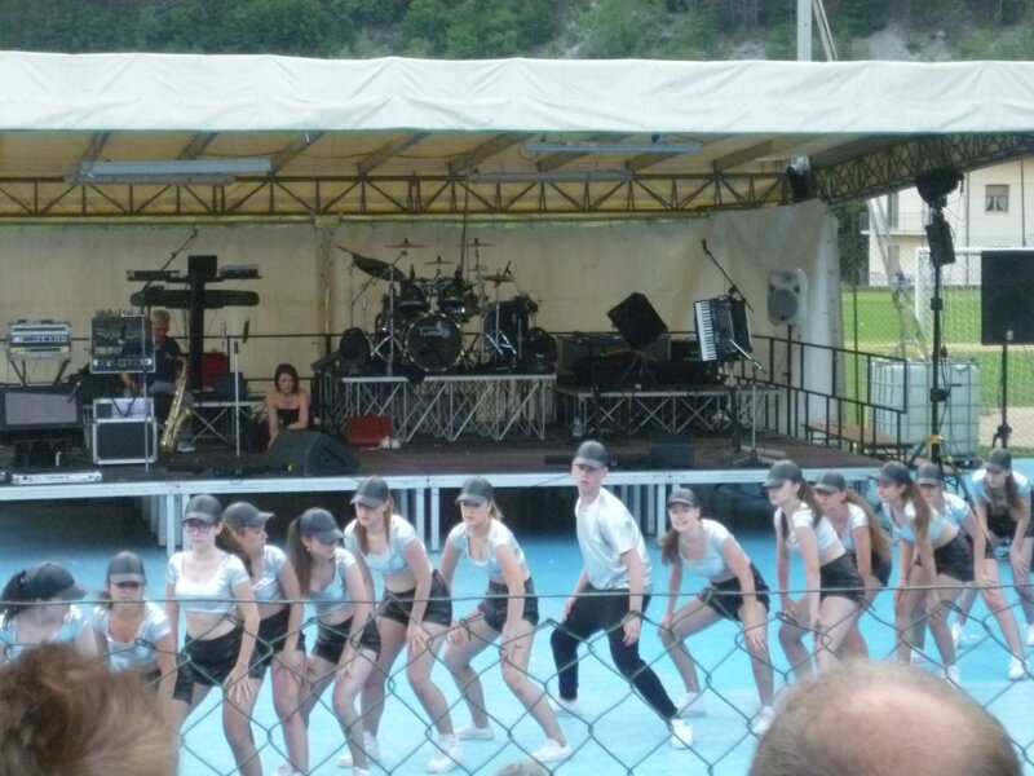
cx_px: 517
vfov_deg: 14.6
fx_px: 3017
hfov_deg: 19.4
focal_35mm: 101
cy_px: 388
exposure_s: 1/80
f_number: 5.6
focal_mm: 18
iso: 800
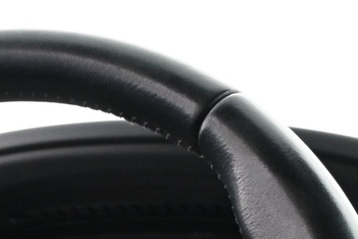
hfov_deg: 12.4
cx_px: -124
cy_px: 476
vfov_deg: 8.2
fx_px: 1584
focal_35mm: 159
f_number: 4.2
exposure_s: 1/15
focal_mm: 23
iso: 1600
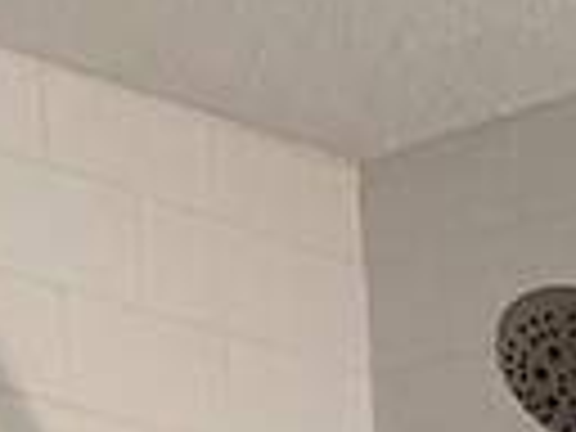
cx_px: 958
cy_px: 2102
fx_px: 4043
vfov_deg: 5.0
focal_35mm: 243
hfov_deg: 7.9
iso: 100
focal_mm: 4.25
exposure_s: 1/120
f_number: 1.8
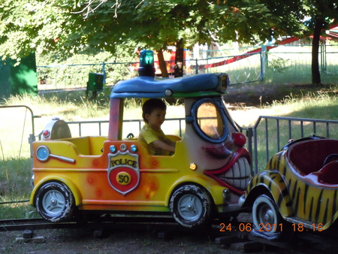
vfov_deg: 11.2
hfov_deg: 14.8
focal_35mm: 133
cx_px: 169
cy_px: 127
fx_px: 1299
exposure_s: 1/250
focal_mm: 24
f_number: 4.6
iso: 800
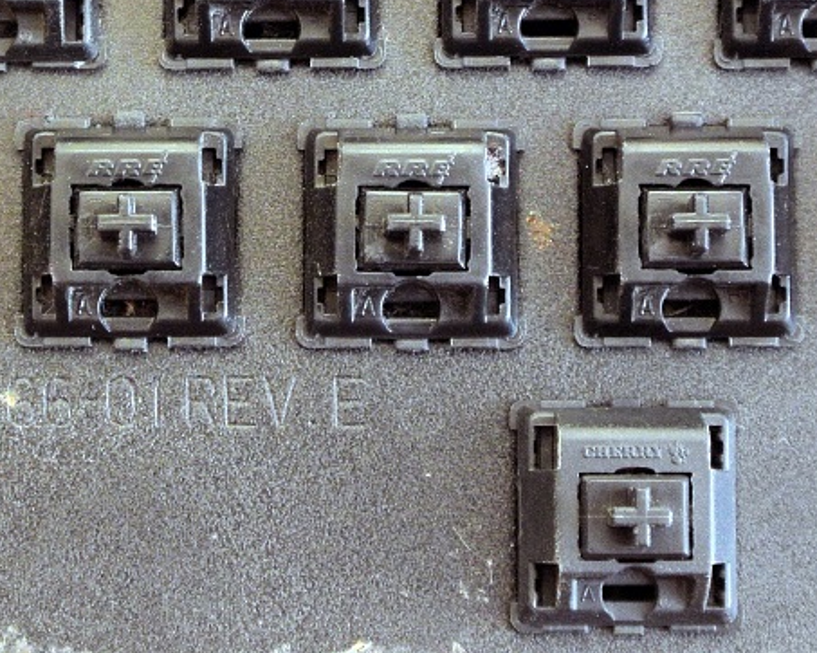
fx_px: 4060
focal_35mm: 168
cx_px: 245
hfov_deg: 11.5
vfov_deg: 9.2
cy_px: 190
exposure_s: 1/40
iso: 800
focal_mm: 30
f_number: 5.6
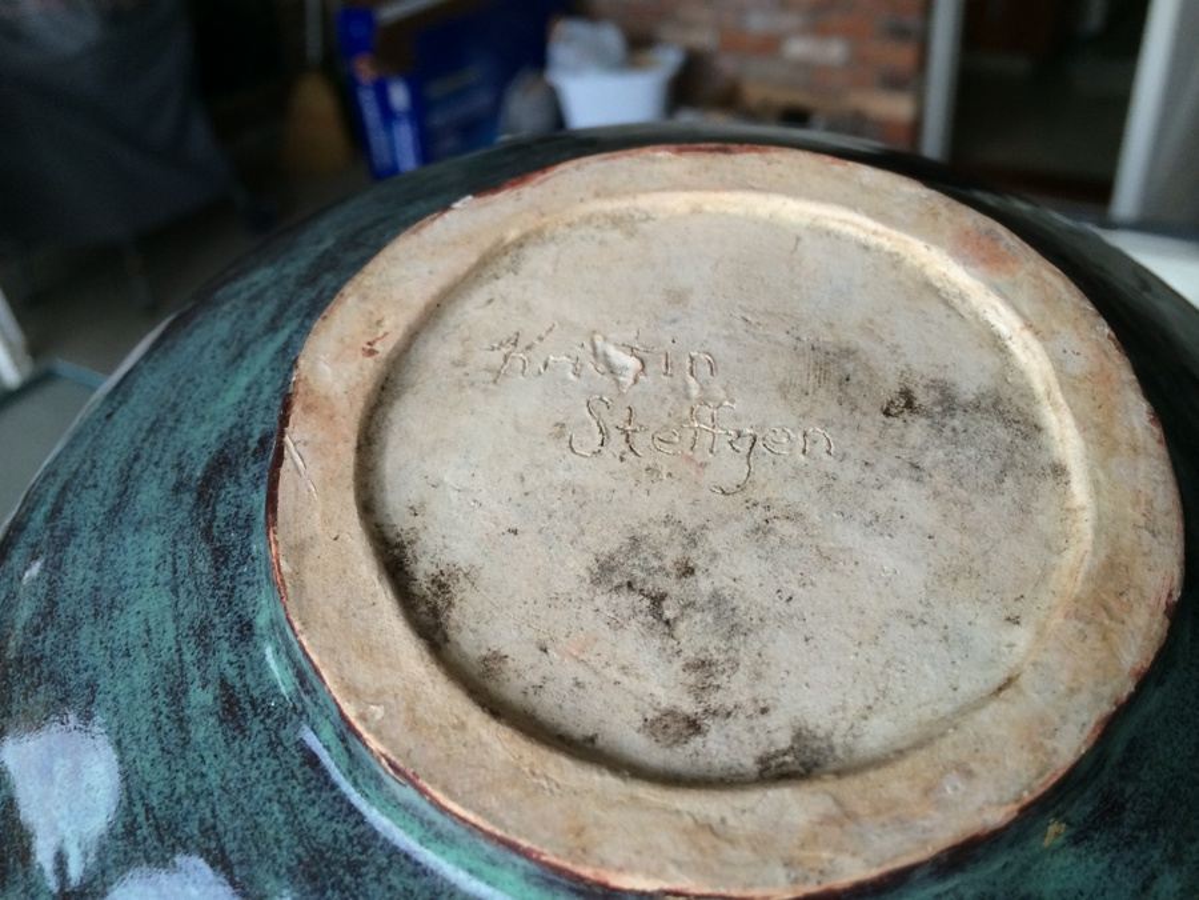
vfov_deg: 46.8
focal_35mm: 30
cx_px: 600
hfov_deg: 60.0
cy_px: 450
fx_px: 1039
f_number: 2.2
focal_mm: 4.12
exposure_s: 1/30
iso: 80
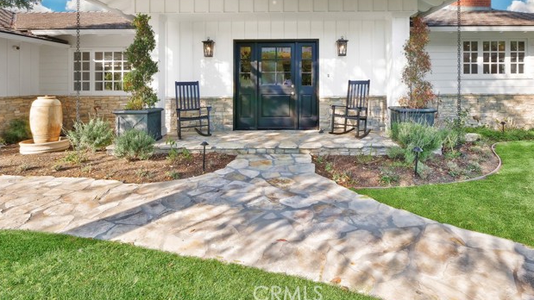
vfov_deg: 59.6
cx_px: 272
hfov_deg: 92.7
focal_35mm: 18
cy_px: 100
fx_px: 255
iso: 250
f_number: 11
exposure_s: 1/40
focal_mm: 8
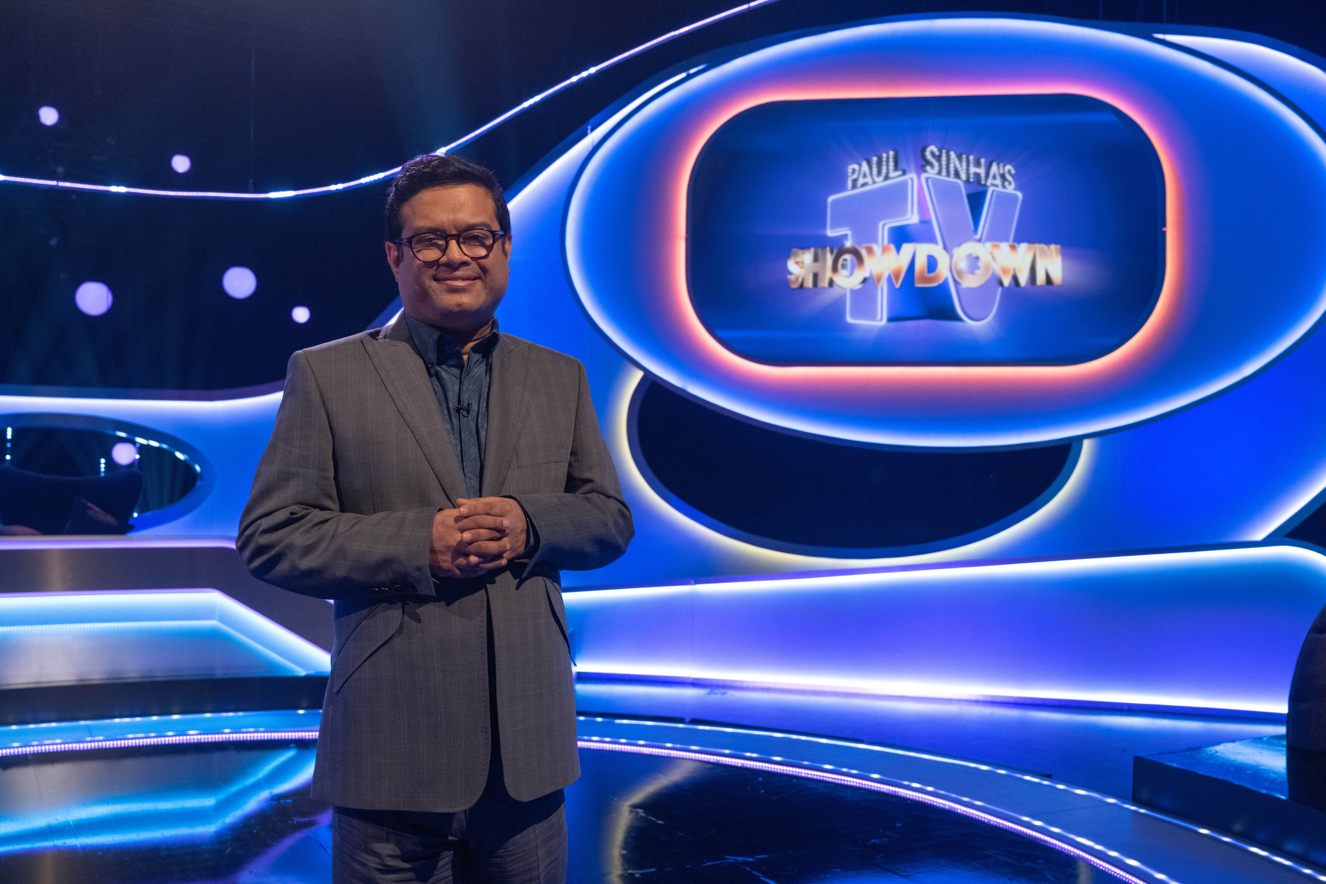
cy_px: 442
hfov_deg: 54.4
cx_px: 663
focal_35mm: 35
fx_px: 1289
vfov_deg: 37.9
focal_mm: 35
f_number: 5
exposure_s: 1/160
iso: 3200
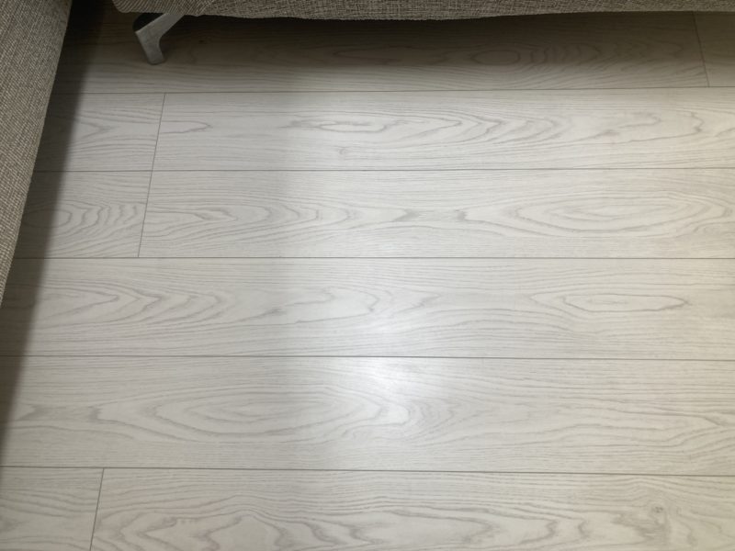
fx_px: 595
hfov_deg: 63.4
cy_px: 276
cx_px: 368
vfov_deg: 49.7
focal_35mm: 28
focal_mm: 3.99
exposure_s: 1/60
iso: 64
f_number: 1.8
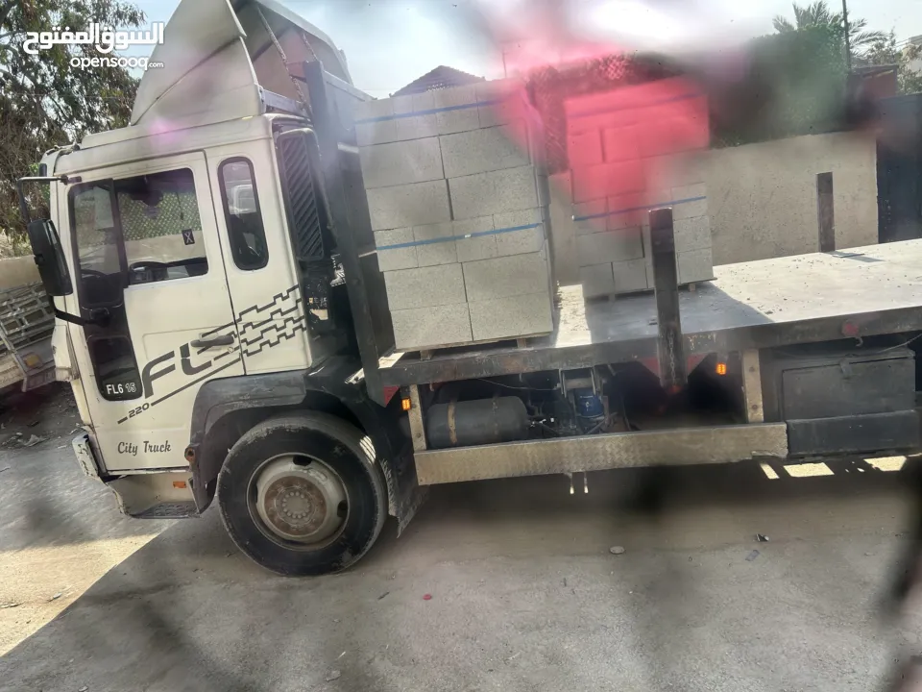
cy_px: 346
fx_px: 693
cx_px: 461
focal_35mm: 26
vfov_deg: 53.1
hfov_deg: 67.3
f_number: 1.5
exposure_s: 1/1901
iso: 50
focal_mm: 5.7
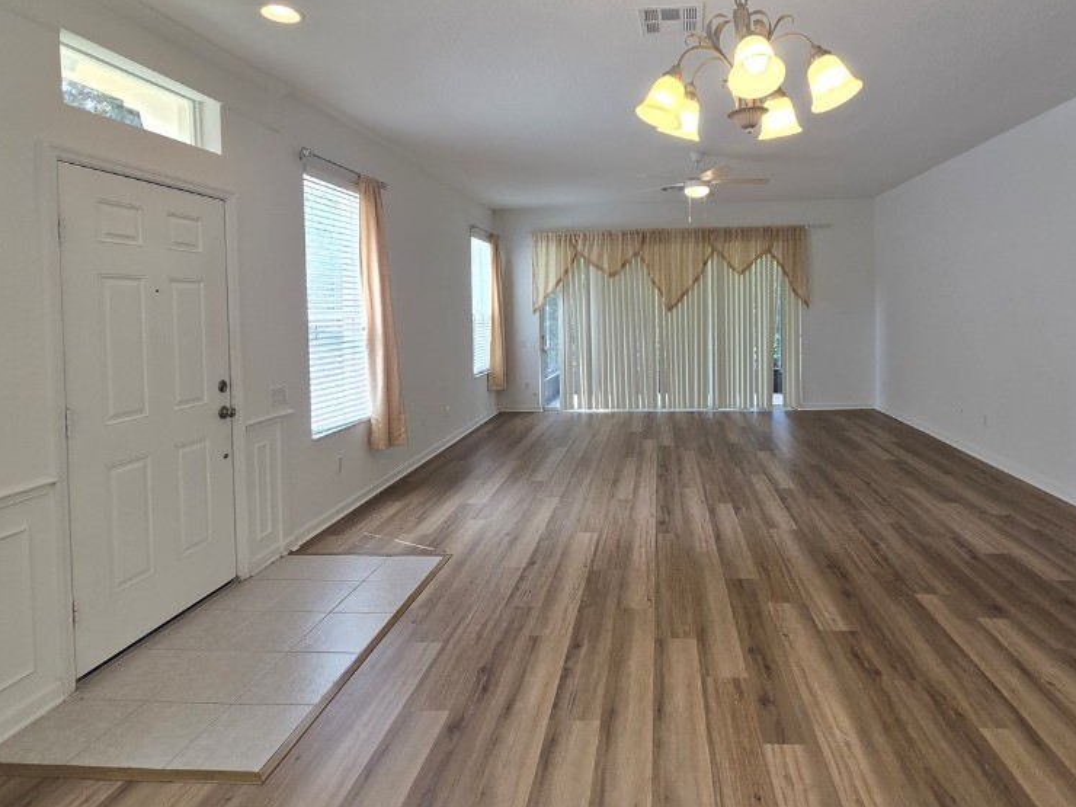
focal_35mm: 18
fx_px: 560
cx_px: 625
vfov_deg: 70.8
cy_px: 321
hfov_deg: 87.0
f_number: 2.2
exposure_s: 1/120
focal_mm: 2.2
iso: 64
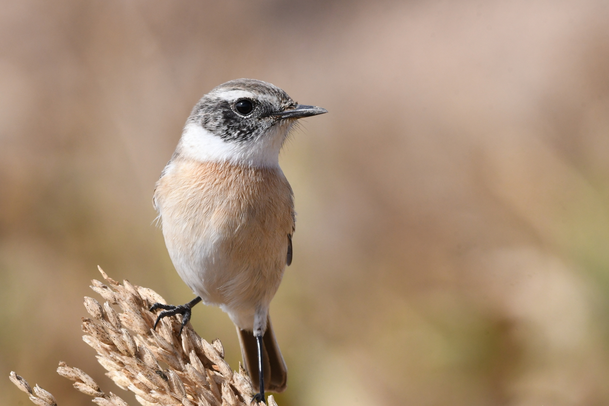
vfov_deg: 2.5
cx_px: 304
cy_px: 203
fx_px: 9135
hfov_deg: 3.8
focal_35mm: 540
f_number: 14
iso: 1250
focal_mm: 360
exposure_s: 1/800
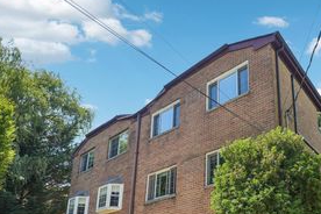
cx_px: 231
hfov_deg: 60.9
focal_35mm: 29
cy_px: 161
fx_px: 259
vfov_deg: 43.5
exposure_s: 1/60
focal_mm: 16
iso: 100
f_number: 9
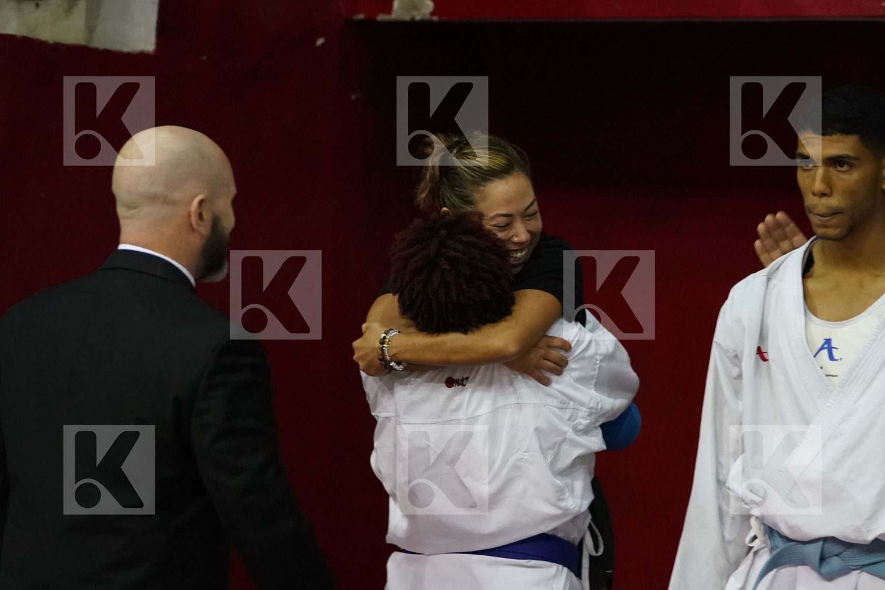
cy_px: 295
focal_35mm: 168
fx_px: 4130
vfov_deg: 8.2
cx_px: 442
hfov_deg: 12.2
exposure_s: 1/250
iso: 6400
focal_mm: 112
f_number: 2.8
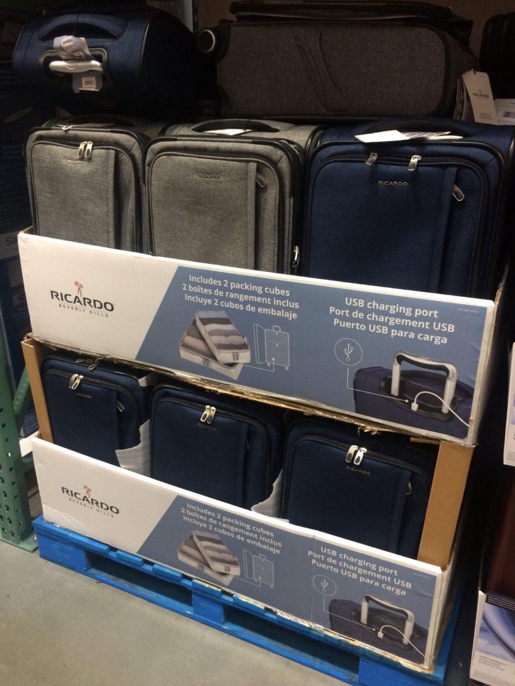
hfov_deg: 48.2
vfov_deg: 61.7
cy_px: 343
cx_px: 258
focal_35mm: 29
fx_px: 575
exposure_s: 1/30
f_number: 2.2
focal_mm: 4.15
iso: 200
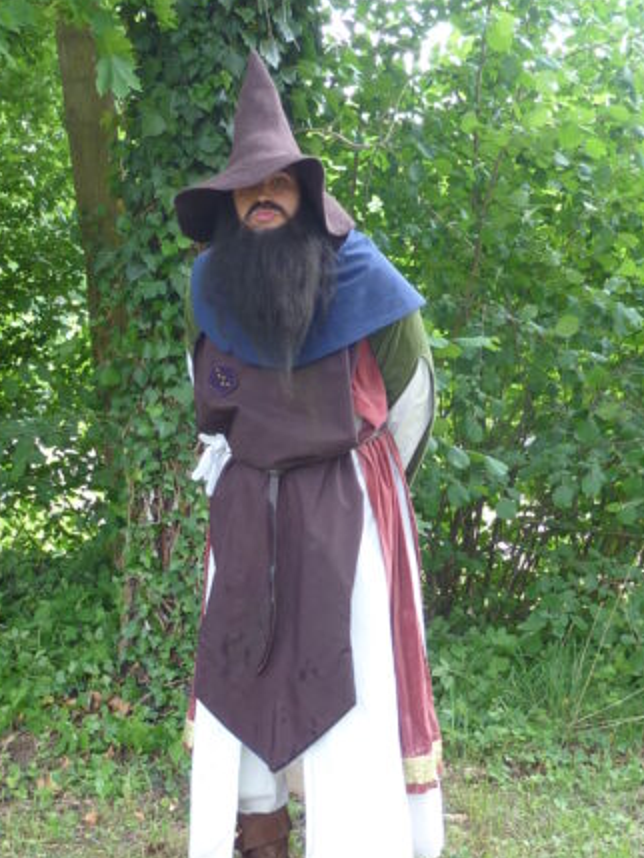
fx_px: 1388
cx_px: 275
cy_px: 444
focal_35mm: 56
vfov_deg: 34.3
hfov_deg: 26.1
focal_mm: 4.1
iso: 80
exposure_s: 1/40
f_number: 3.3
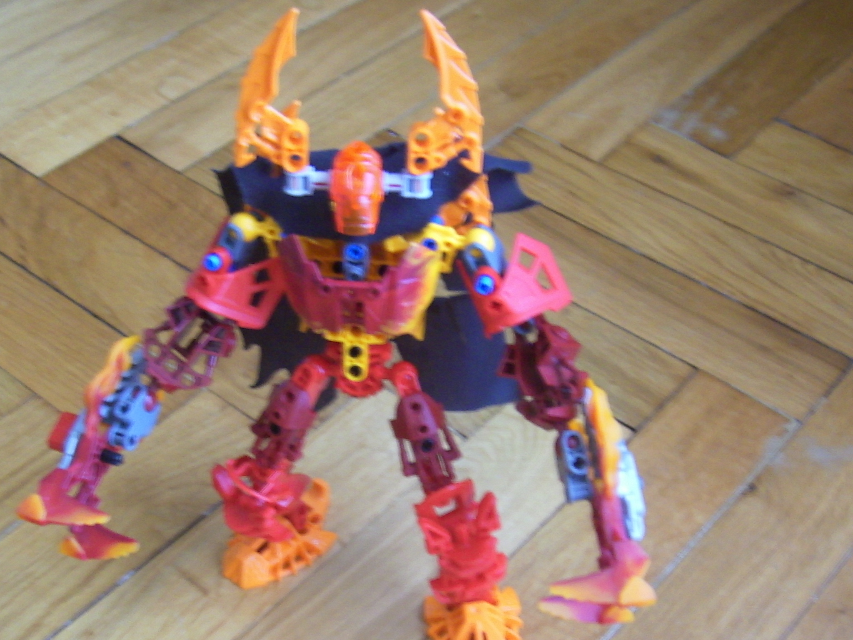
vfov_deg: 30.1
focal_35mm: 48
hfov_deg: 39.6
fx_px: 1183
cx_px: 379
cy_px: 417
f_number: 2.8
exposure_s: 1
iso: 50
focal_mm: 5.99
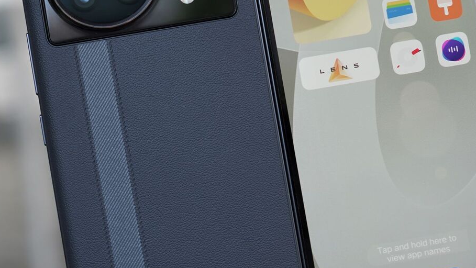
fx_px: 1452
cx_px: 278
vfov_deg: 10.5
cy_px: 113
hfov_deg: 18.6
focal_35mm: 115
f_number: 4
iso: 160
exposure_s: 1/125
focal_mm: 52
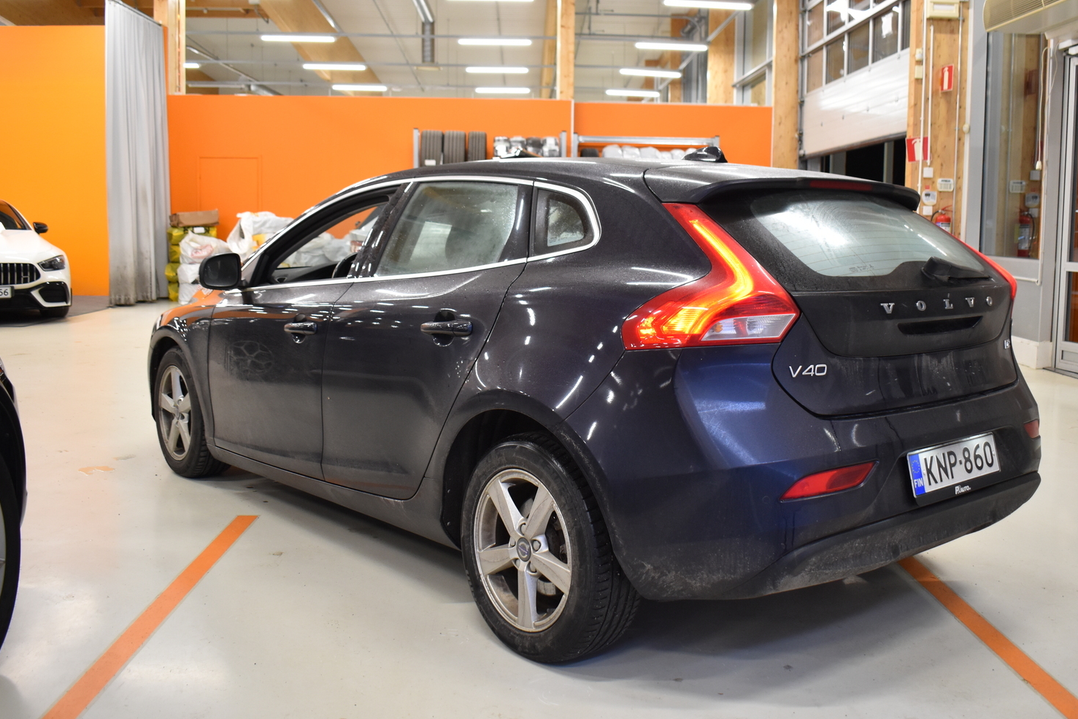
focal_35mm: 35
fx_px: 1035
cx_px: 589
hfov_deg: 55.0
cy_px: 343
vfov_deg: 38.3
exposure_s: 1/60
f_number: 3.8
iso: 900
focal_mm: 21
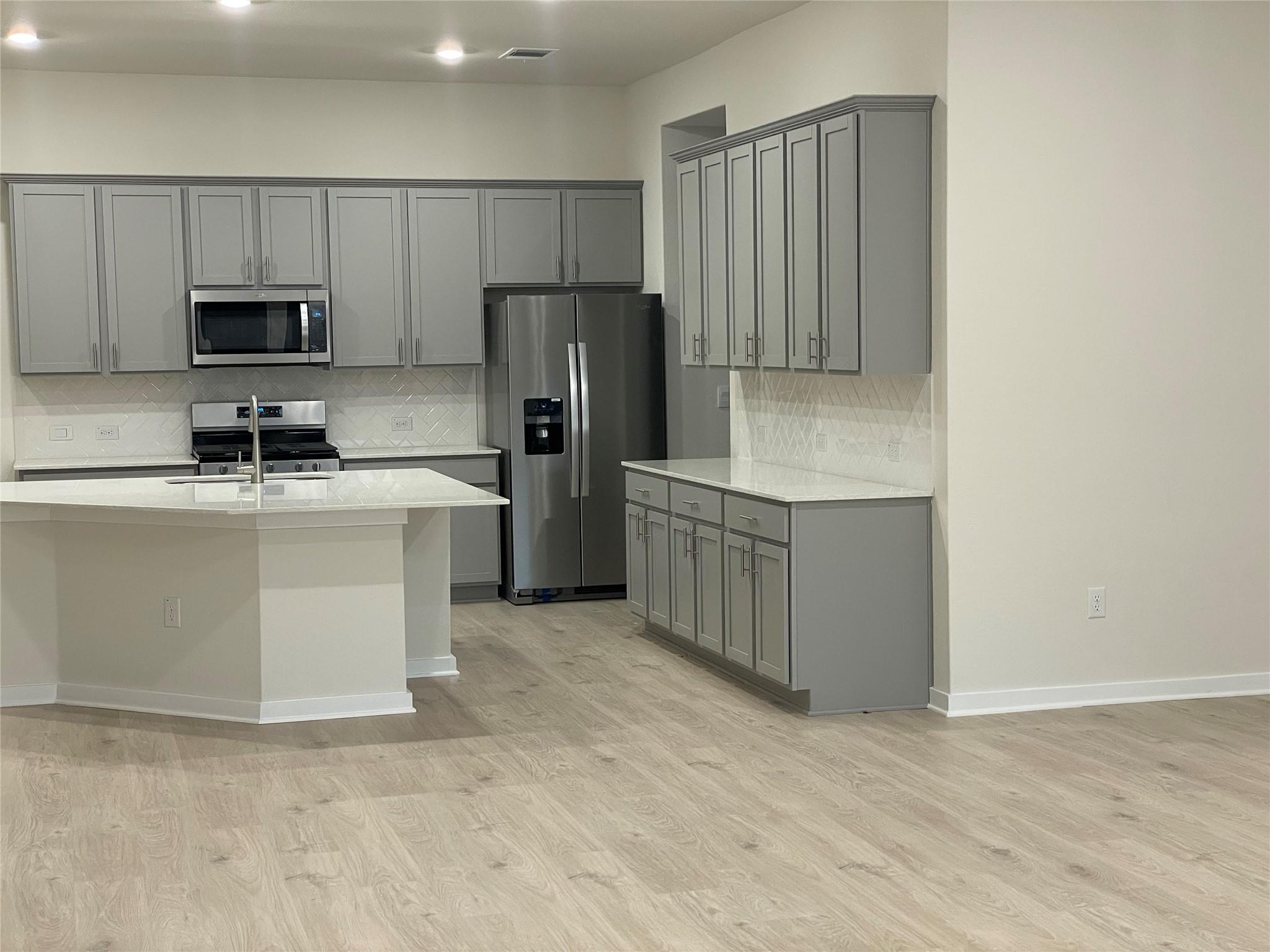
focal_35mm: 52
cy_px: 476
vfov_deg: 28.0
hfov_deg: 36.8
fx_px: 1908
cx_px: 635
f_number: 2
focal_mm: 6
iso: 160
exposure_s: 1/60
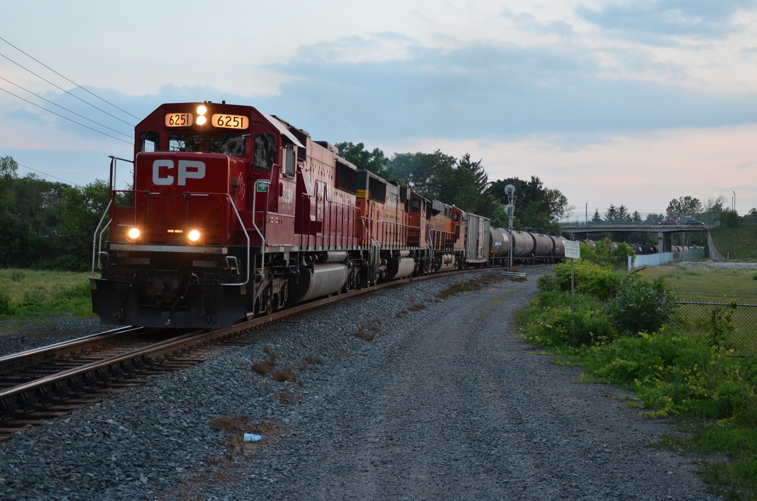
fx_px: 1070
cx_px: 378
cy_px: 250
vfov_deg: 26.4
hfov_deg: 39.0
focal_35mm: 51
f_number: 4.2
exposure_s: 1/60
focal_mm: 34
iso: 450
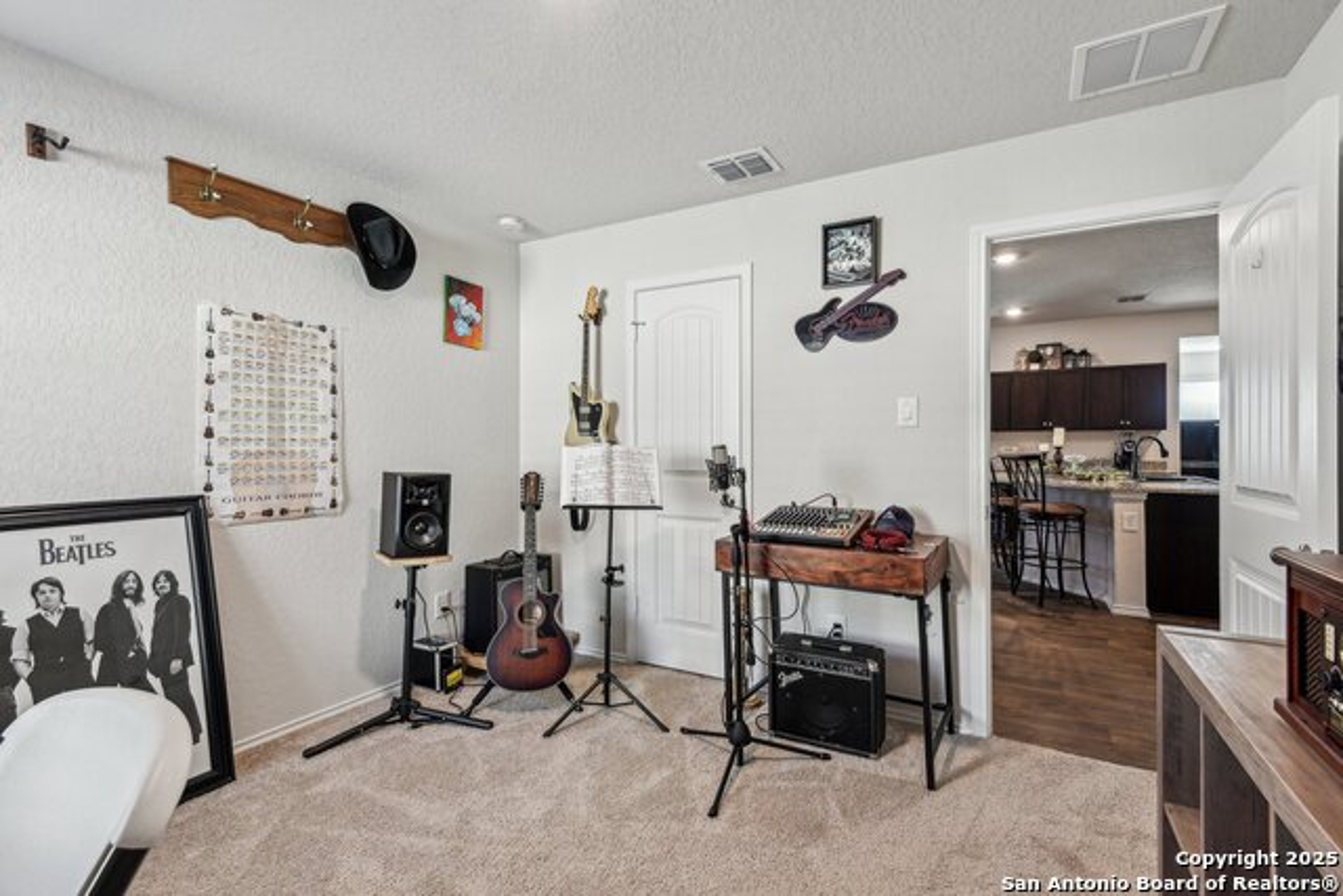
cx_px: 672
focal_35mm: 17
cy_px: 448
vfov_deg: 70.5
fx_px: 634
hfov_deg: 93.3
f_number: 8
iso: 1250
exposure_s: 1/15
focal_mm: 17
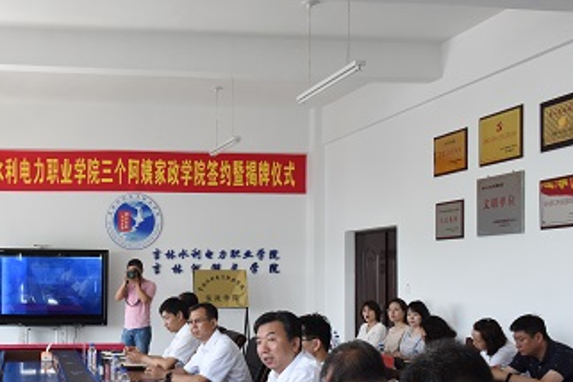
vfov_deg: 25.3
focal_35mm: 53
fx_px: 844
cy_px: 269
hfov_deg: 36.4
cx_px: 129
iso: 2000
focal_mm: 34
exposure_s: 1/50
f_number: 13
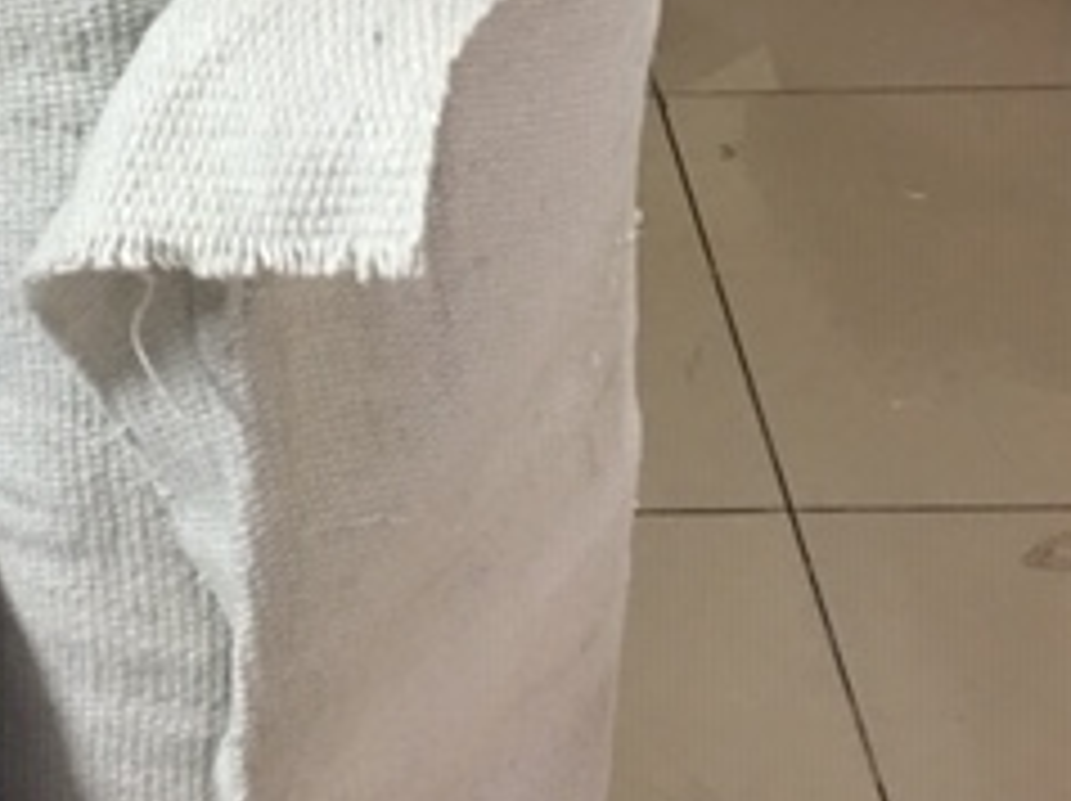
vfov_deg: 18.5
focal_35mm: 78
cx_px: 256
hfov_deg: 24.7
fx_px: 2411
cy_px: 63
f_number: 2.2
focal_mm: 4.15
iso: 100
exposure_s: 1/8
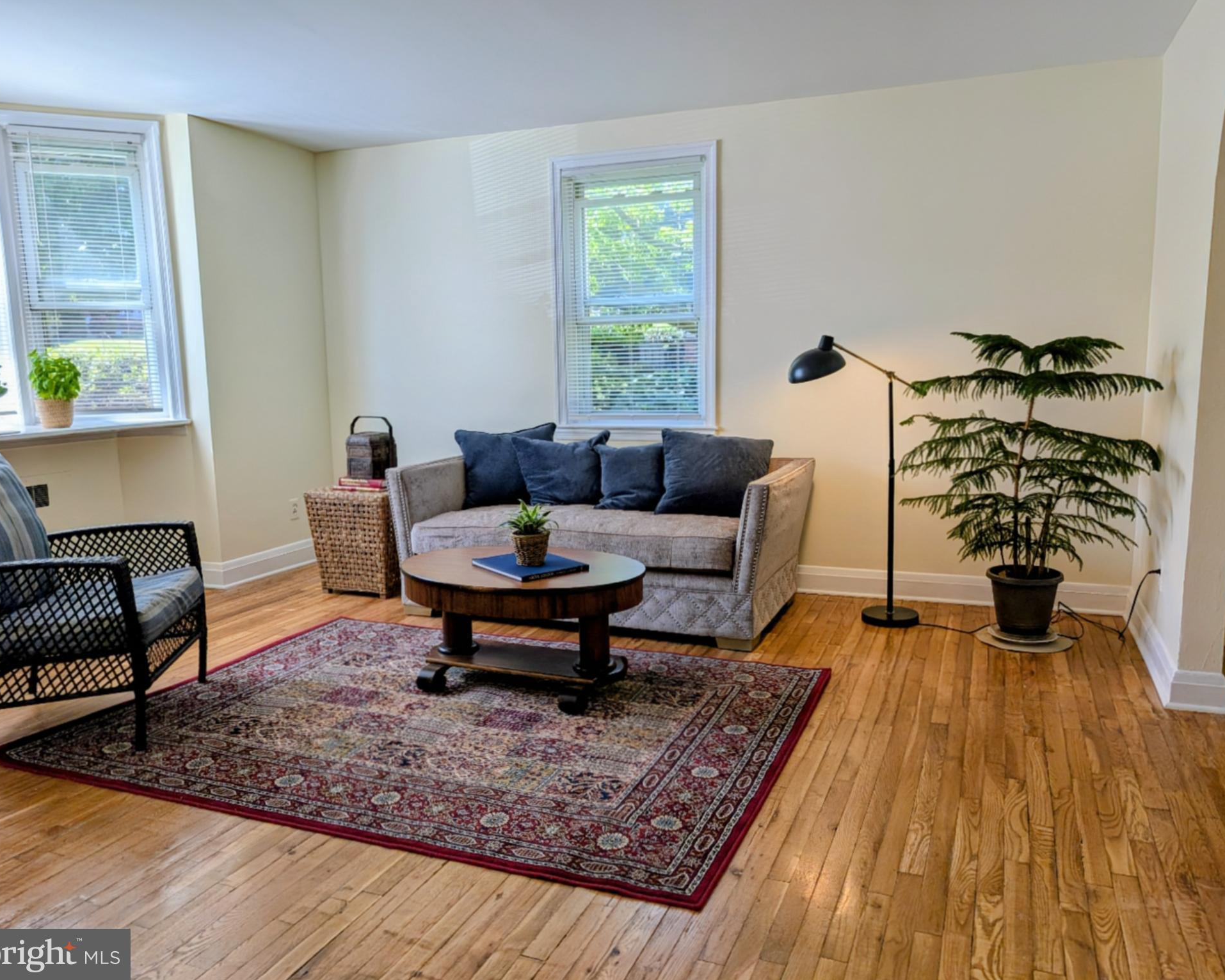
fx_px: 906
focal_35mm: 25
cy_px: 490
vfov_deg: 56.8
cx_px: 623
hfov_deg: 68.1
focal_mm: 6.9
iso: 22
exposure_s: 1/80.4
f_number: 1.68
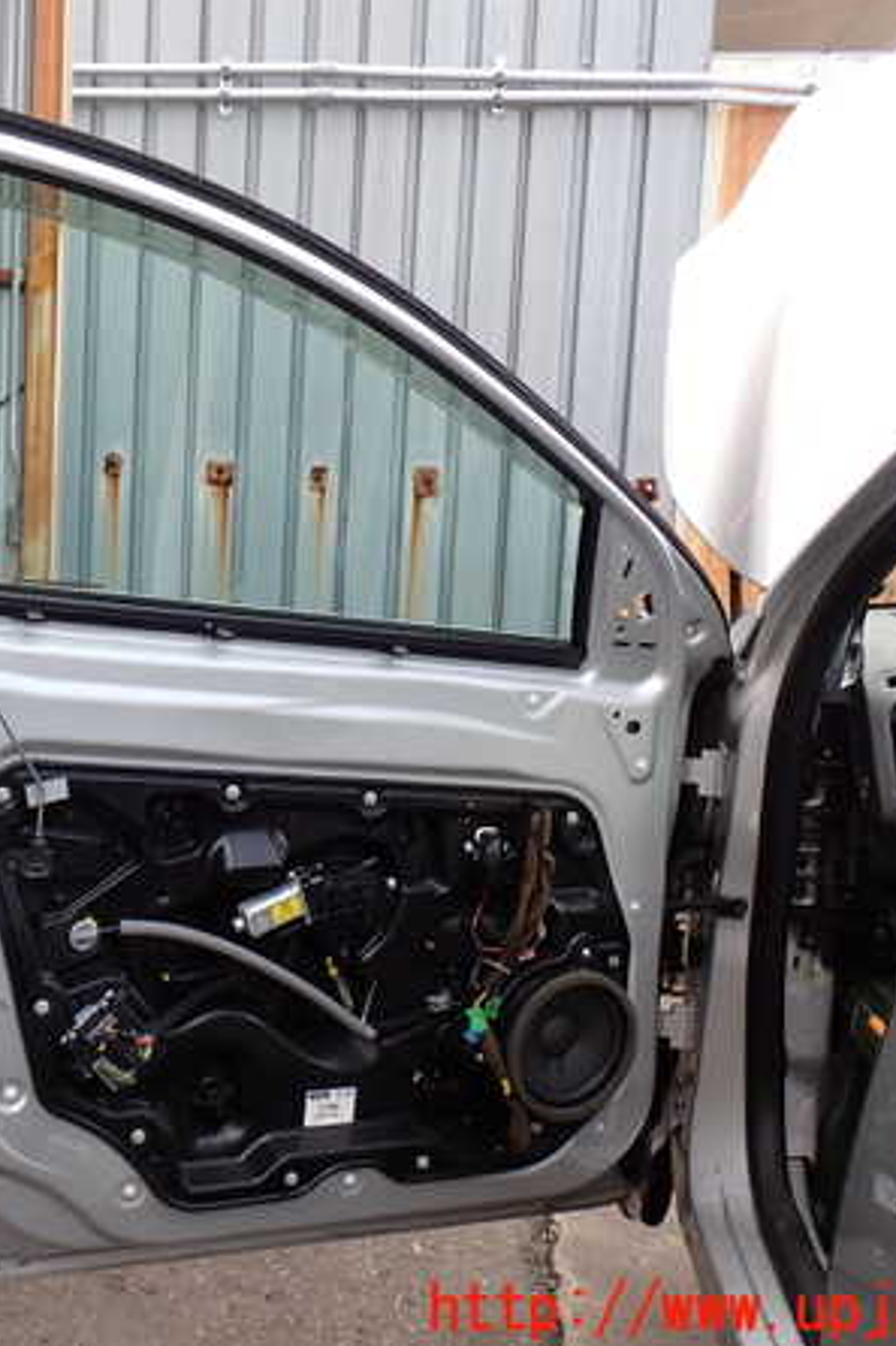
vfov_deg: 46.4
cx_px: 205
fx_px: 1569
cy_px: 670
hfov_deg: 31.2
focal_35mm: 42
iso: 100
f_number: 3.2
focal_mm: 5.4
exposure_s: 1/125
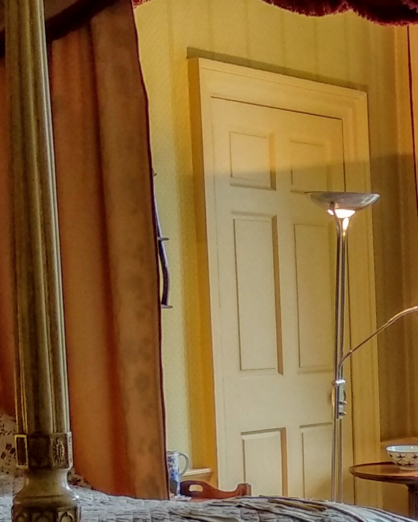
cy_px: 458
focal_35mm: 99
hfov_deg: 14.5
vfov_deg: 19.1
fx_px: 1531
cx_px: 625
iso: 400
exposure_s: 1/25
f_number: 2.2
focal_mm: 3.81
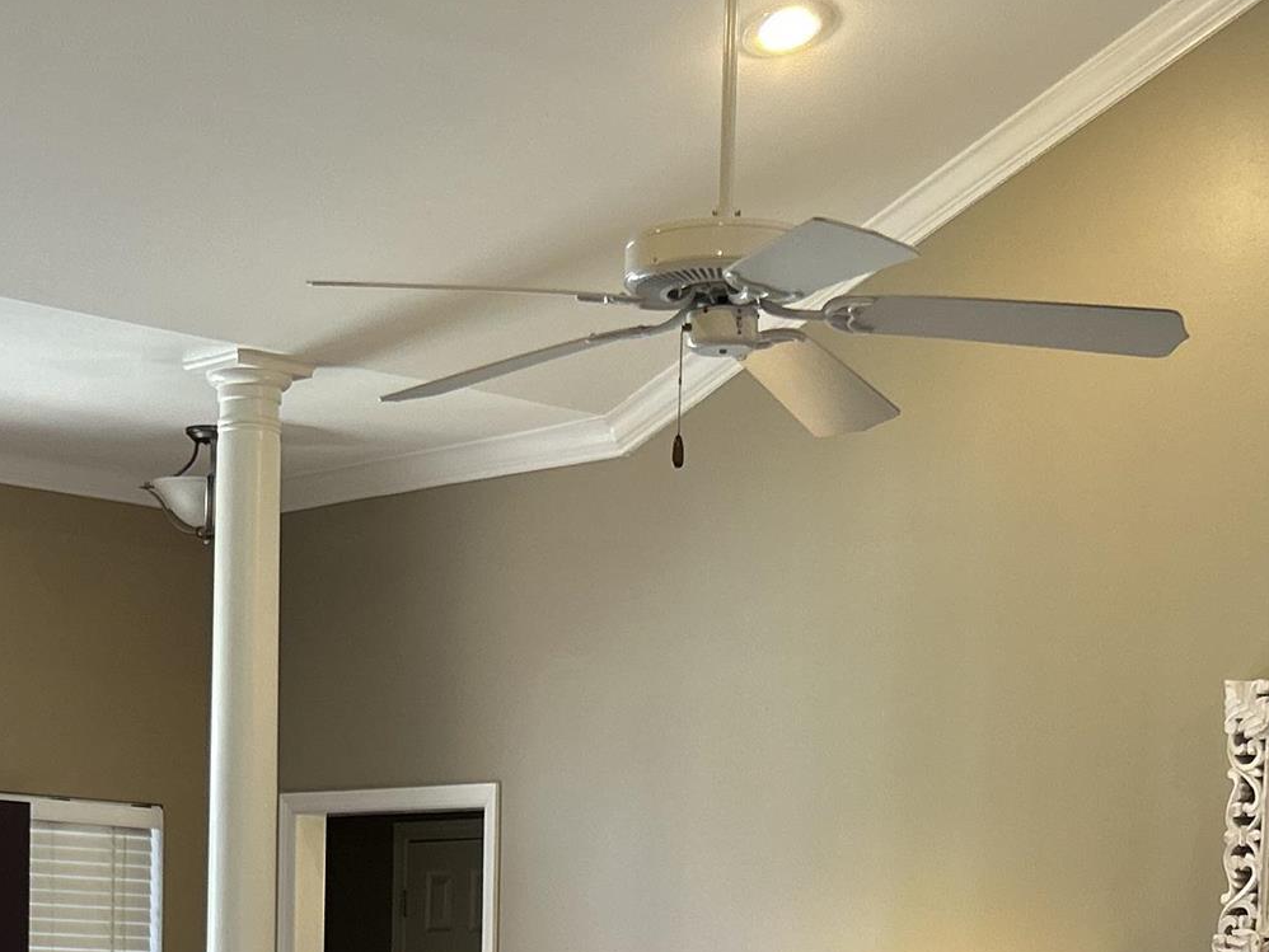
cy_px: 1193
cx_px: 426
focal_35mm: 80
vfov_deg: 17.4
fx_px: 2933
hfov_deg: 24.3
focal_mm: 5.7
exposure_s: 1/60
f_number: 1.5
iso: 100
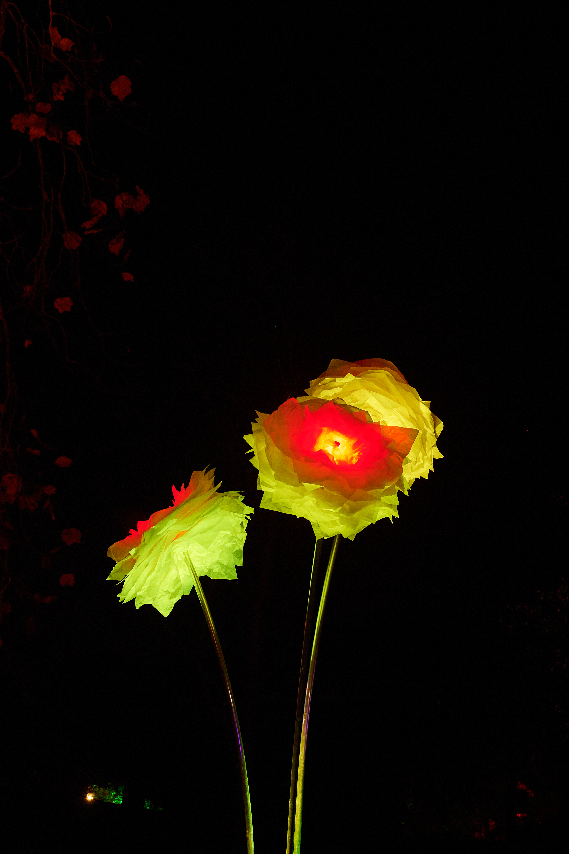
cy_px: 485
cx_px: 242
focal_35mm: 86
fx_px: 2039
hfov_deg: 15.9
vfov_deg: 23.6
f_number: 5.6
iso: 3200
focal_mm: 70
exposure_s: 1/80
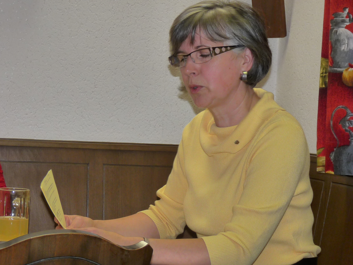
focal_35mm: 105
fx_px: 1071
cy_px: 132
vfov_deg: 14.1
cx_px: 176
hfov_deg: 18.7
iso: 160
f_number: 3.2
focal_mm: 10.4
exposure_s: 1/30
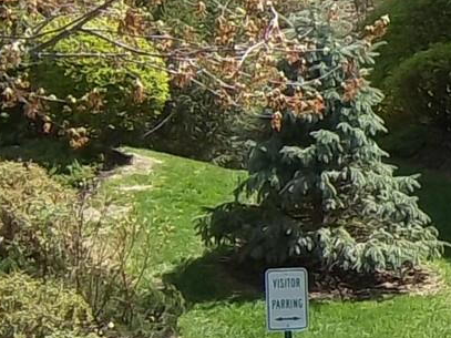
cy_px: 114
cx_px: 729
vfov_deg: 10.5
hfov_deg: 13.0
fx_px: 1836
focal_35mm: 141
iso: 64
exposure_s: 1/320
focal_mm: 5.1
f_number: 3.5
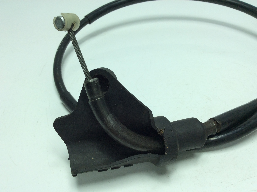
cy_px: 96
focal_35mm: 32
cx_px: 128
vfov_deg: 44.1
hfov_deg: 56.9
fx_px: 237
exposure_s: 1/417
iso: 32
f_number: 2.4
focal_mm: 3.3
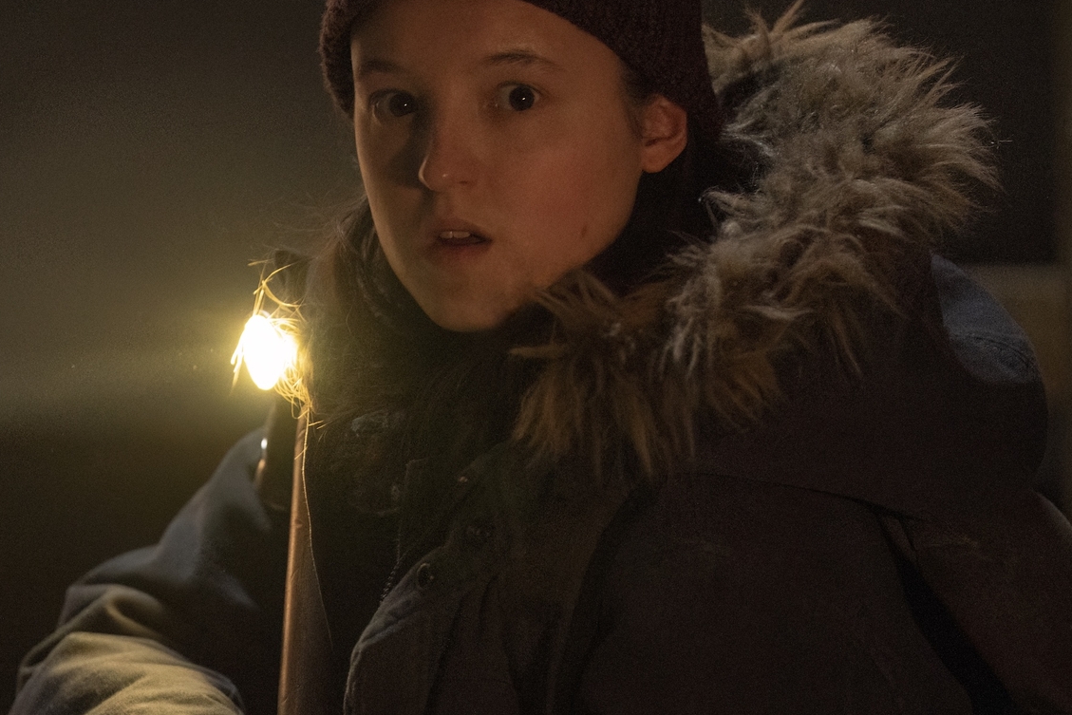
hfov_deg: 6.1
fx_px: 10125
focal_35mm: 340
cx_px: 377
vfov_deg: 4.0
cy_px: 405
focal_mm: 200
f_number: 2.8
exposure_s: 1/125
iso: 10000
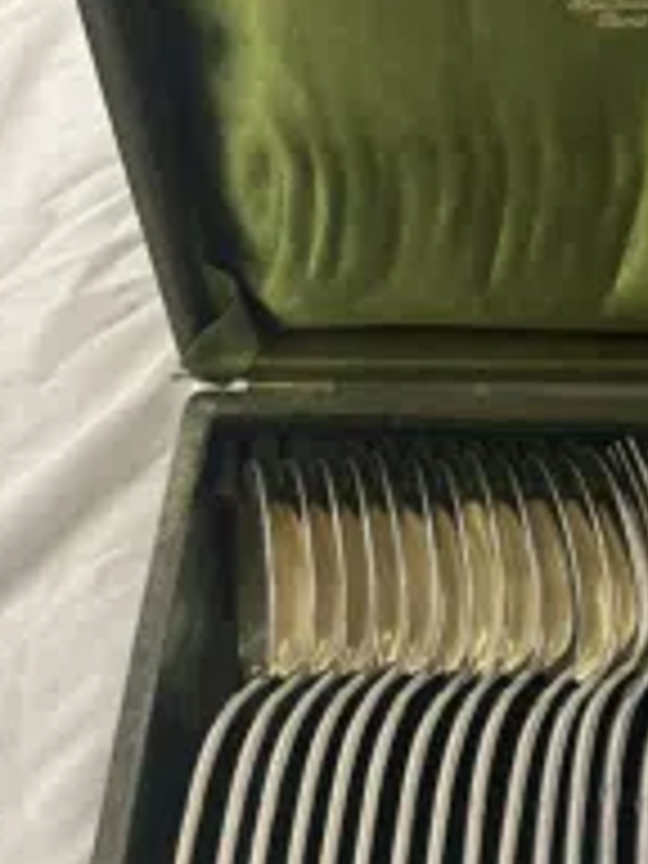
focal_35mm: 50
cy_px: 405
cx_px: 608
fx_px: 1248
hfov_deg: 27.8
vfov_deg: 38.2
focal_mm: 6.86
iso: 1000
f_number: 1.78
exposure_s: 1/54
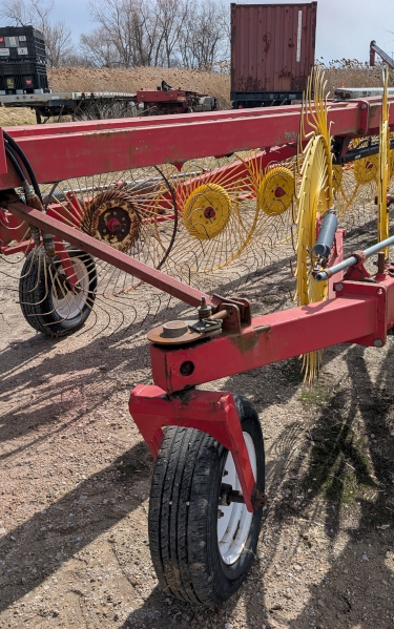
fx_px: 583
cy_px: 315
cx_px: 221
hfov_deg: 37.3
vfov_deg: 56.7
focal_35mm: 34
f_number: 1.68
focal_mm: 6.9
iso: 19
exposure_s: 1/1672
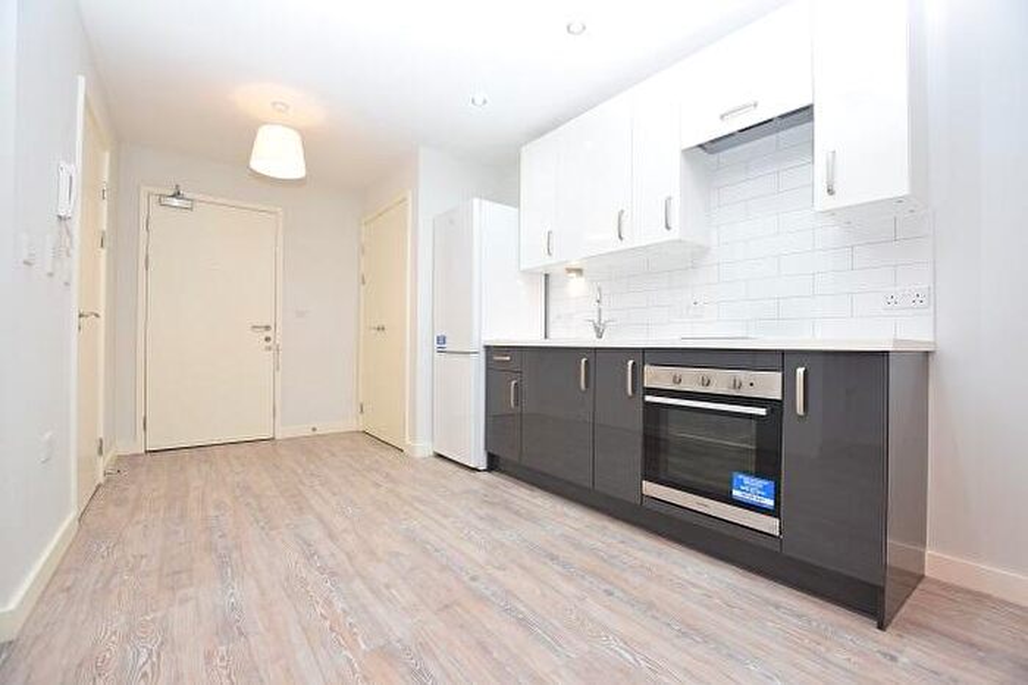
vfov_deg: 77.3
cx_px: 514
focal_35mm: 15
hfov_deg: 100.4
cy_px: 342
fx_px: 428
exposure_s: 1/80
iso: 800
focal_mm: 10
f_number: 4.5
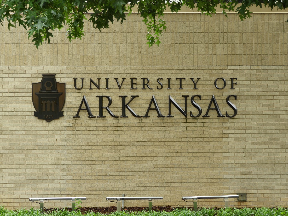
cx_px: 144
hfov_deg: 20.7
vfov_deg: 15.6
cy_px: 108
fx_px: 790
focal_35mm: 95
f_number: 4.8
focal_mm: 17
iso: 140
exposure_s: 1/60
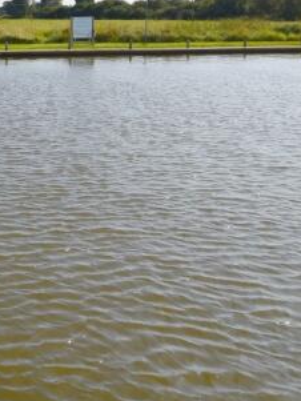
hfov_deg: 25.5
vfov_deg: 36.7
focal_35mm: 49
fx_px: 568
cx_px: -93
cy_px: 47
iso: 100
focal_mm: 10
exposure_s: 1/200
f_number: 11
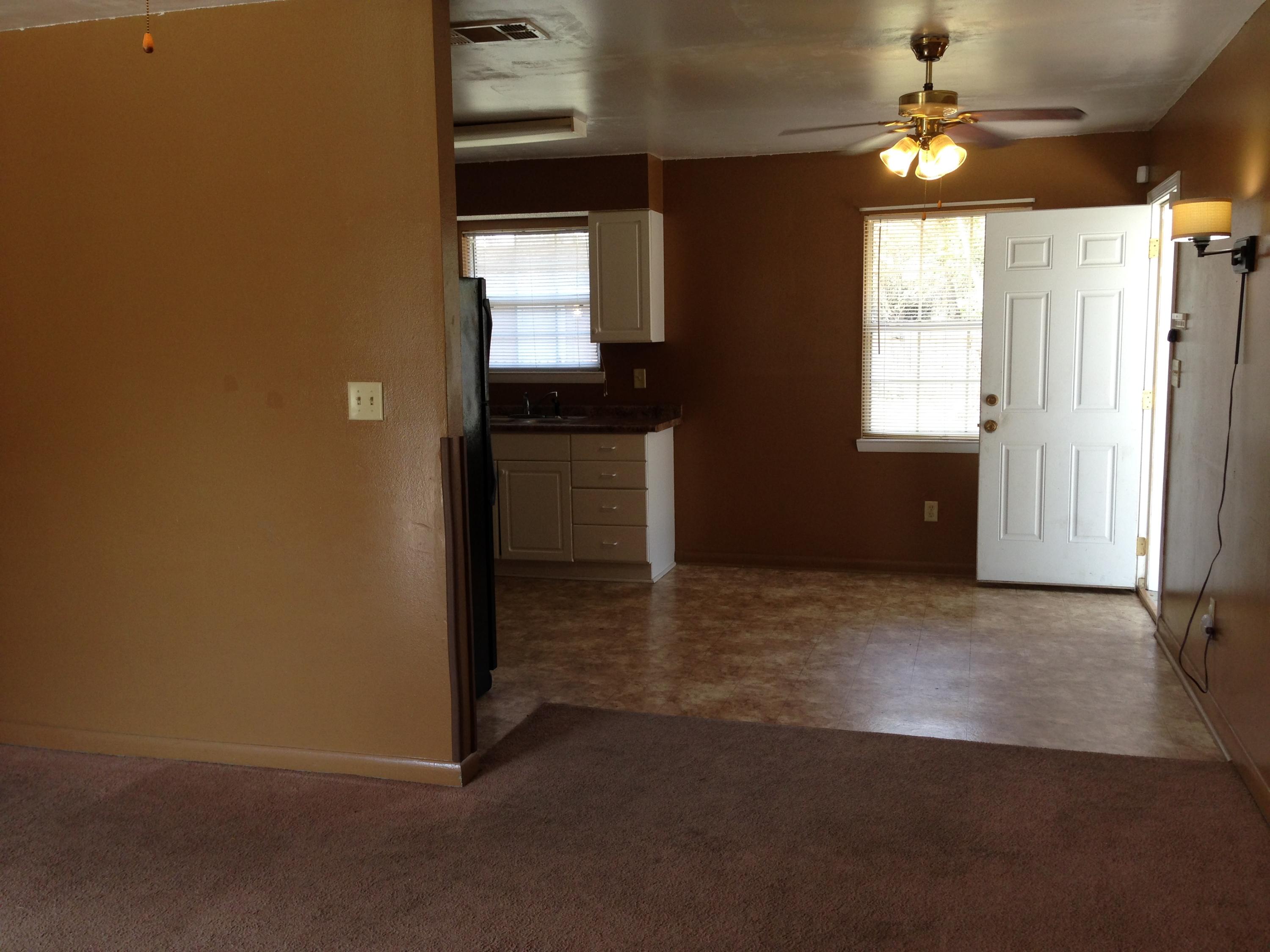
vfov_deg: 42.9
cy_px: 476
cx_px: 635
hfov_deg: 55.4
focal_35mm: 33
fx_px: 1211
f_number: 2.4
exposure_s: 1/60
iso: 64
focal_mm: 4.12
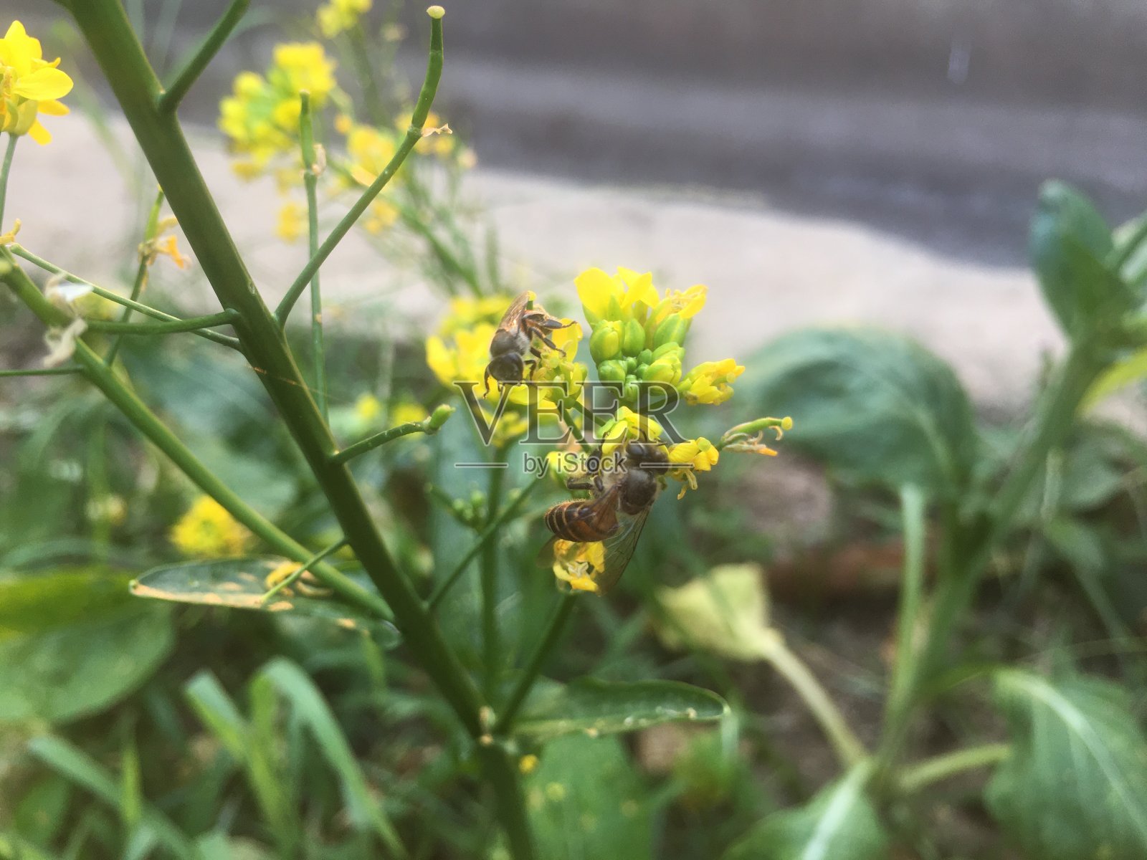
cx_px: 574
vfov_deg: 48.2
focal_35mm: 29
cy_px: 430
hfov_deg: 61.7
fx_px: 961
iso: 40
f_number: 2.2
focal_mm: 4.15
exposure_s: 1/120
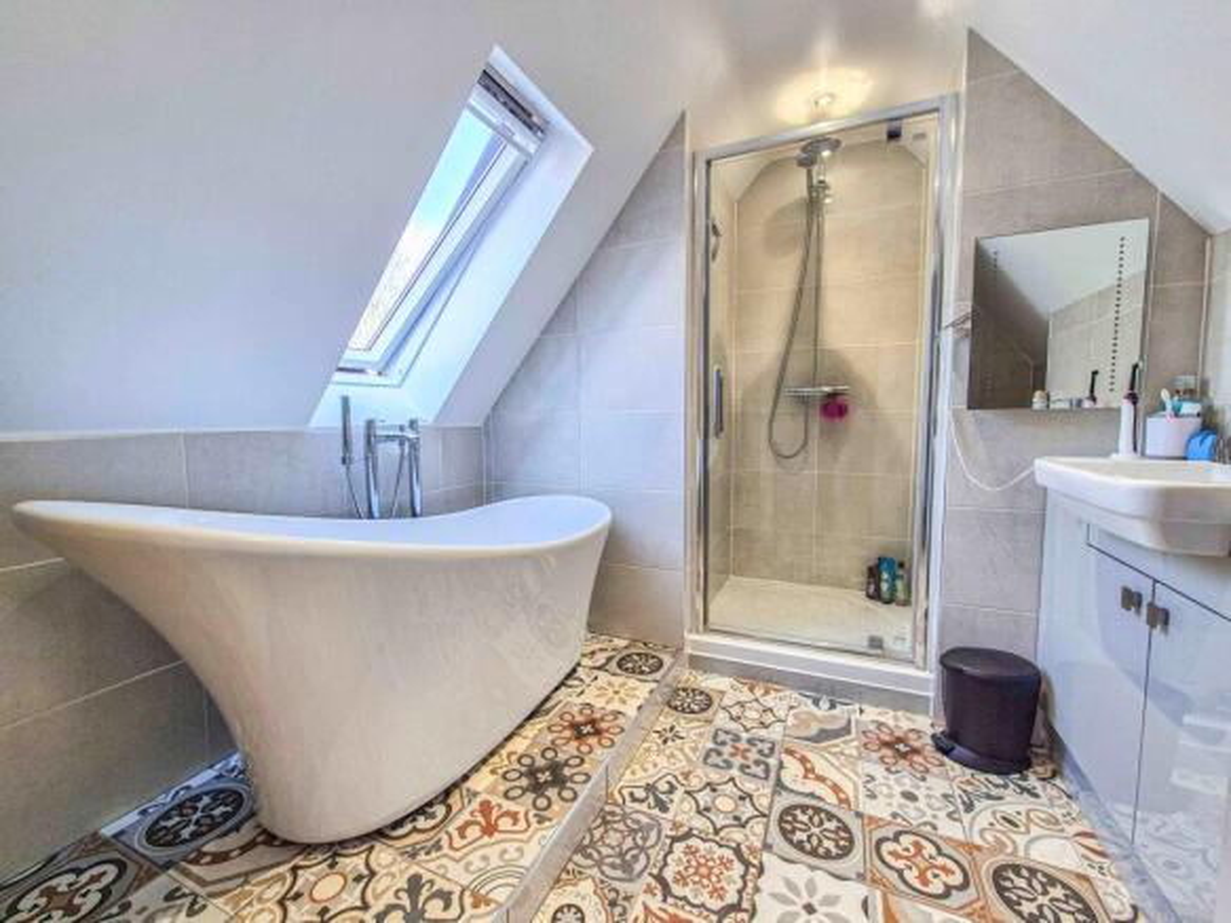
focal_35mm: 13
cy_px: 462
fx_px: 462
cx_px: 616
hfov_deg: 106.2
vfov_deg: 89.9
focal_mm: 2.2
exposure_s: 1/50
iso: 50
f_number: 2.2
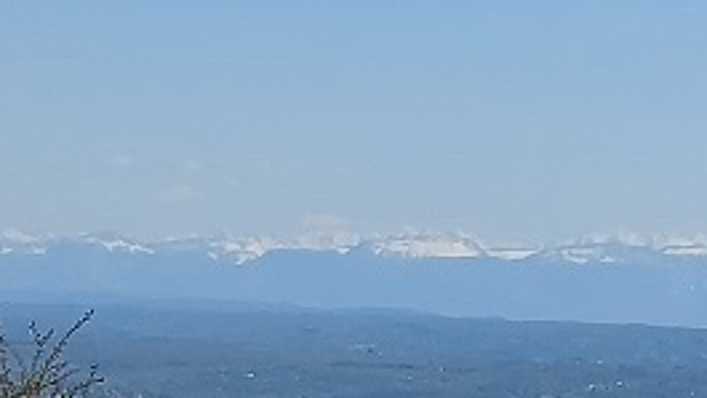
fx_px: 1481
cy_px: -13
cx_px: 718
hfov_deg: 25.4
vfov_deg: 15.0
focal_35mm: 79
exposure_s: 1/1739
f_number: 1.8
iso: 25
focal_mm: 5.23
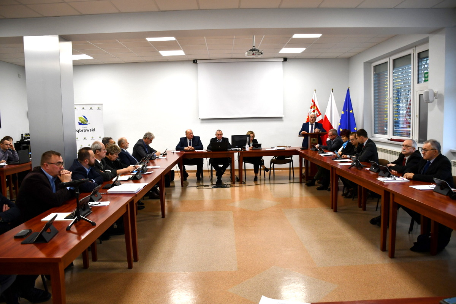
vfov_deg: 47.9
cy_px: 152
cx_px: 228
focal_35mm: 27
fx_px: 342
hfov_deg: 67.4
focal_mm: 18
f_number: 3.5
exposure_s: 1/160
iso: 800
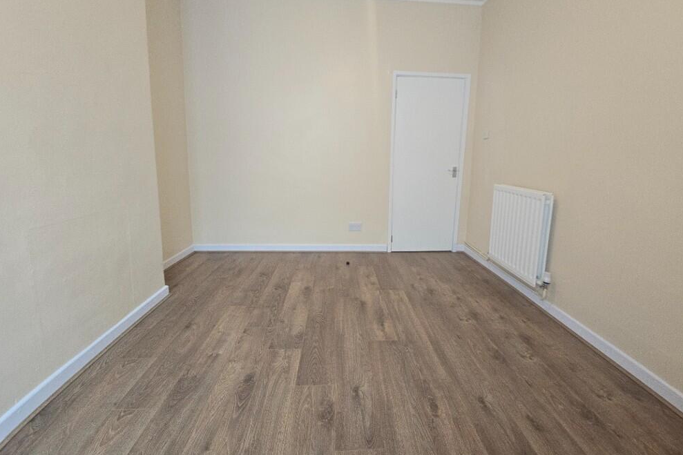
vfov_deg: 80.8
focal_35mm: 14
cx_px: 349
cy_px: 197
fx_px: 266
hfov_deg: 104.2
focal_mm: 2.2
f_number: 2.2
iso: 100
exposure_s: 1/60
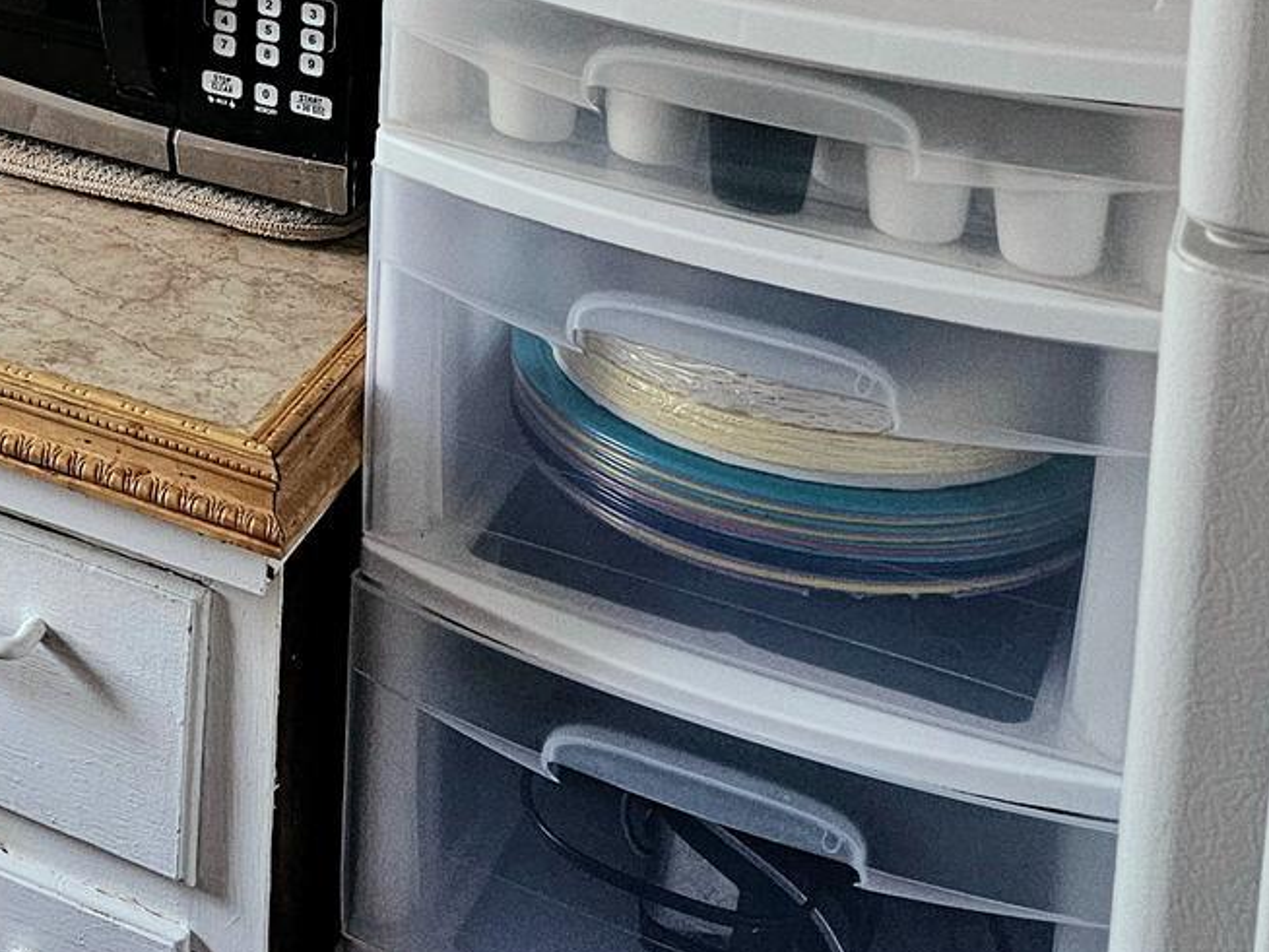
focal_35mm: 72
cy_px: -510
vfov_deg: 18.1
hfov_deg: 24.4
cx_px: -272
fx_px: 2640
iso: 500
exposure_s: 1/120
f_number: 1.7
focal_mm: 6.3
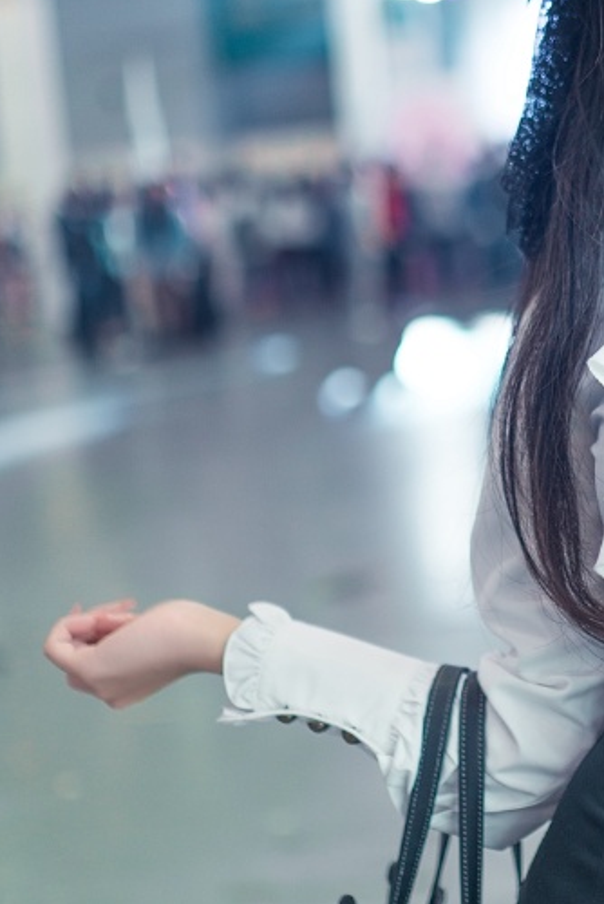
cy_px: 400
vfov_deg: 24.2
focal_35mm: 84
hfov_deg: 15.9
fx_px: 2111
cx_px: 637
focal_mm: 35
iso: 200
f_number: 1.6
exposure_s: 1/250
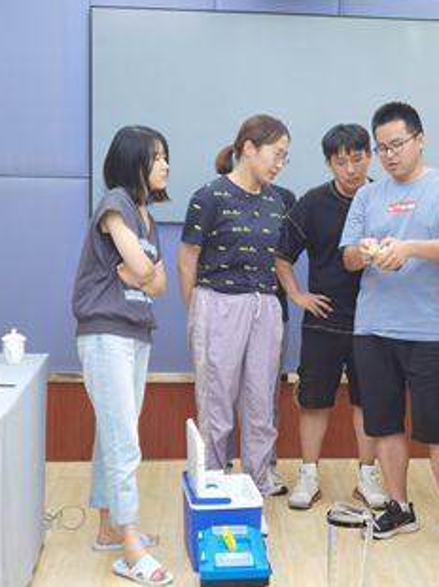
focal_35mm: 71
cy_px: 342
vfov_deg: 27.4
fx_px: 1202
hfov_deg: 20.6
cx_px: 310
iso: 400
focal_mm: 6.71
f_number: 1.9
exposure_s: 1/50
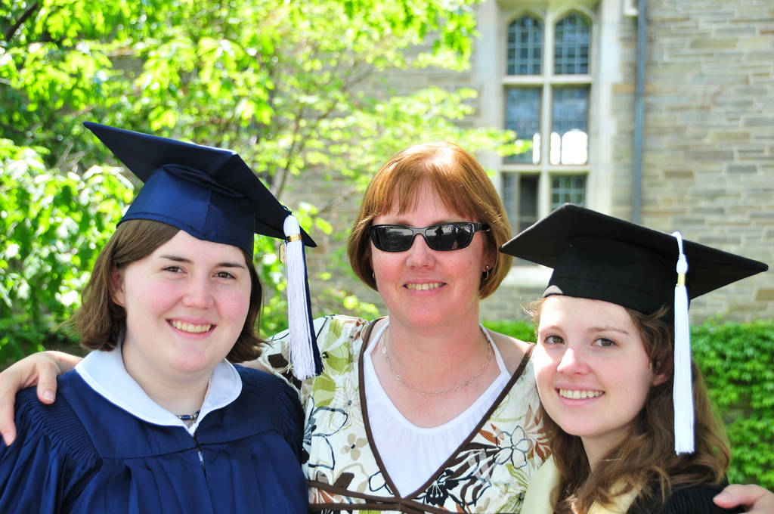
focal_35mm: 63
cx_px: 387
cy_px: 257
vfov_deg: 21.5
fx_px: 1353
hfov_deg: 31.9
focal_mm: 42
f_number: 4.5
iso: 400
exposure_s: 1/250
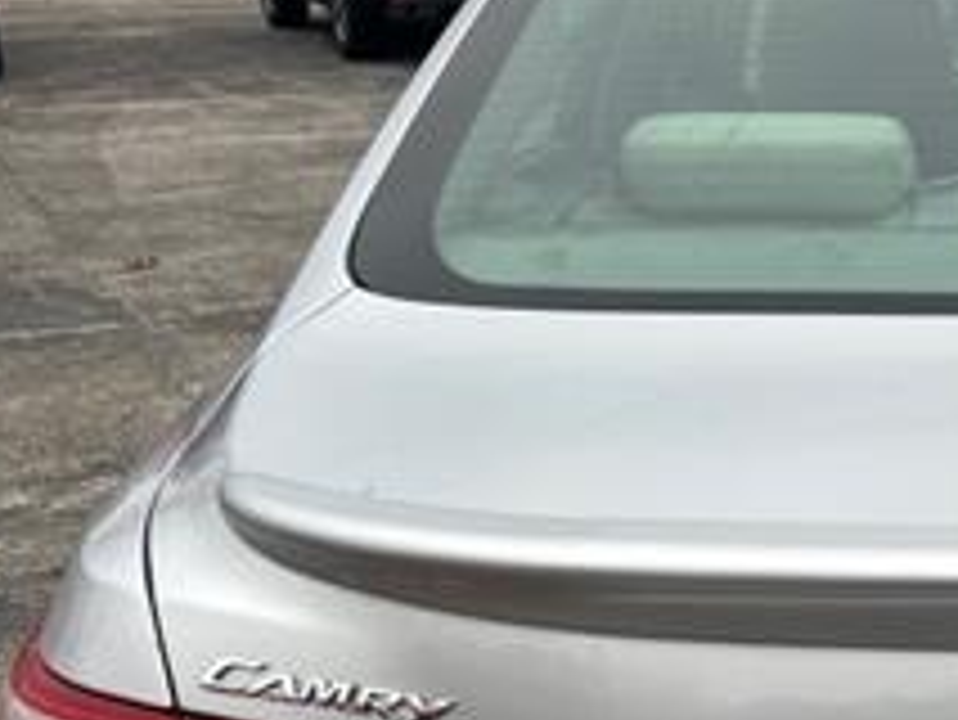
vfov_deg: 18.5
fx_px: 2160
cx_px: 1232
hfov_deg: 22.5
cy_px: 688
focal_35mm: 78
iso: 50
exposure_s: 1/493
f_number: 1.5
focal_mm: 5.7
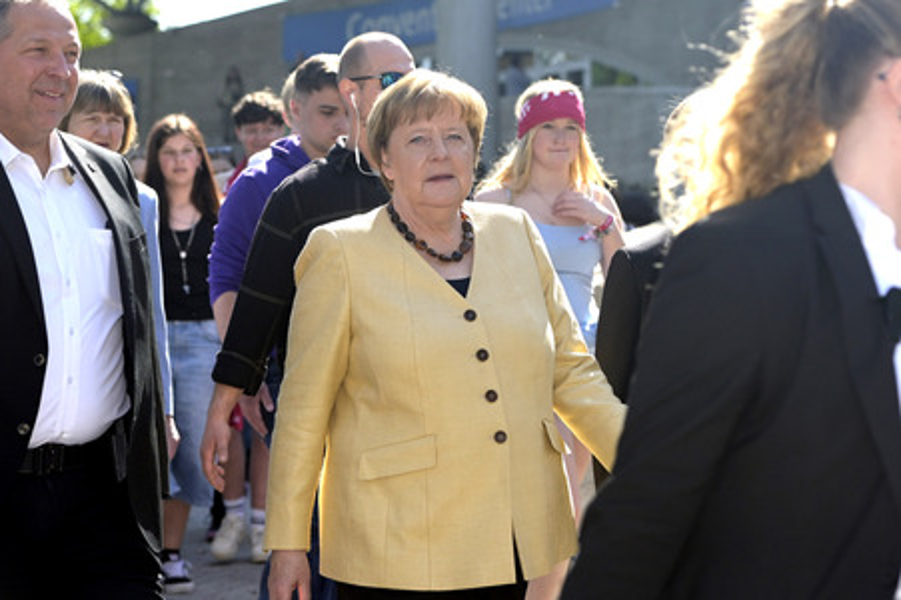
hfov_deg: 28.9
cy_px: 300
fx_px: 1751
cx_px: 450
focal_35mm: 70
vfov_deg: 19.4
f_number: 4.5
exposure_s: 1/2500
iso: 800
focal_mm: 70
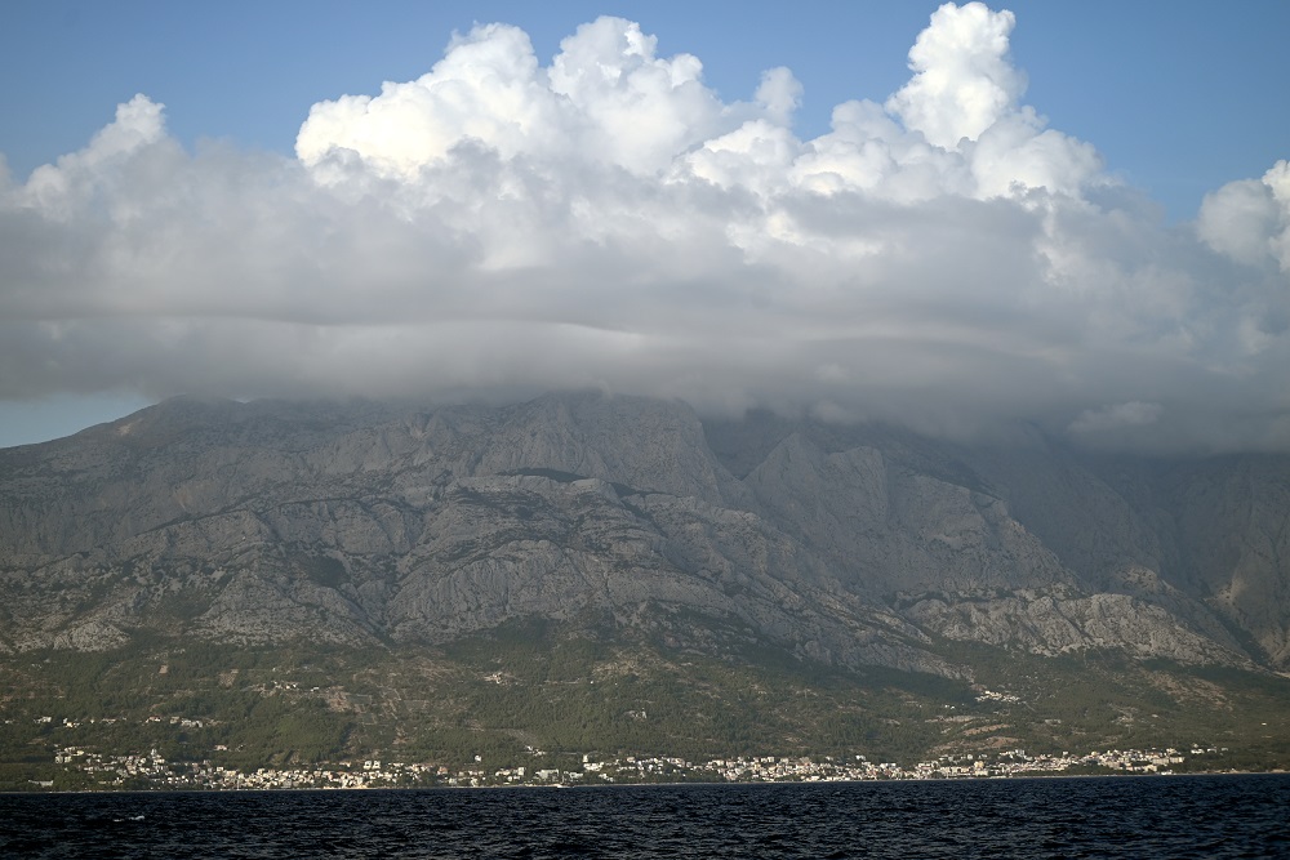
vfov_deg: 19.5
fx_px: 2509
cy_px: 430
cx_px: 645
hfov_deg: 28.8
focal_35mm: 70
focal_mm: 70
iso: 100
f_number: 4.5
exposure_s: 1/800
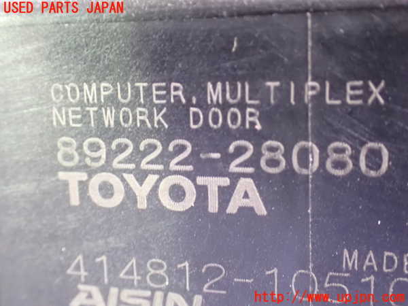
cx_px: 204
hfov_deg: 40.4
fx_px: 554
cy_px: 153
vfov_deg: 30.9
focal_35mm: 47
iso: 1600
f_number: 3.1
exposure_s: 1/10
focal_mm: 8.4
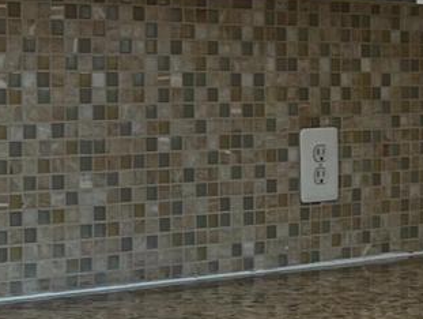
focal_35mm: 171
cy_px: 183
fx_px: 2092
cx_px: 832
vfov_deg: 8.7
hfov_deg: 10.6
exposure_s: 1/126
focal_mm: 5.7
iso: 40
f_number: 1.5
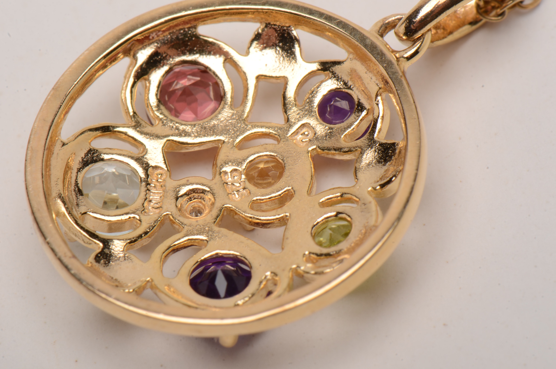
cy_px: 184
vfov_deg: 10.7
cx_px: 278
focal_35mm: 128
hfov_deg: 16.1
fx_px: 1965
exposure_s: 1/160
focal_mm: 85
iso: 100
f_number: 29
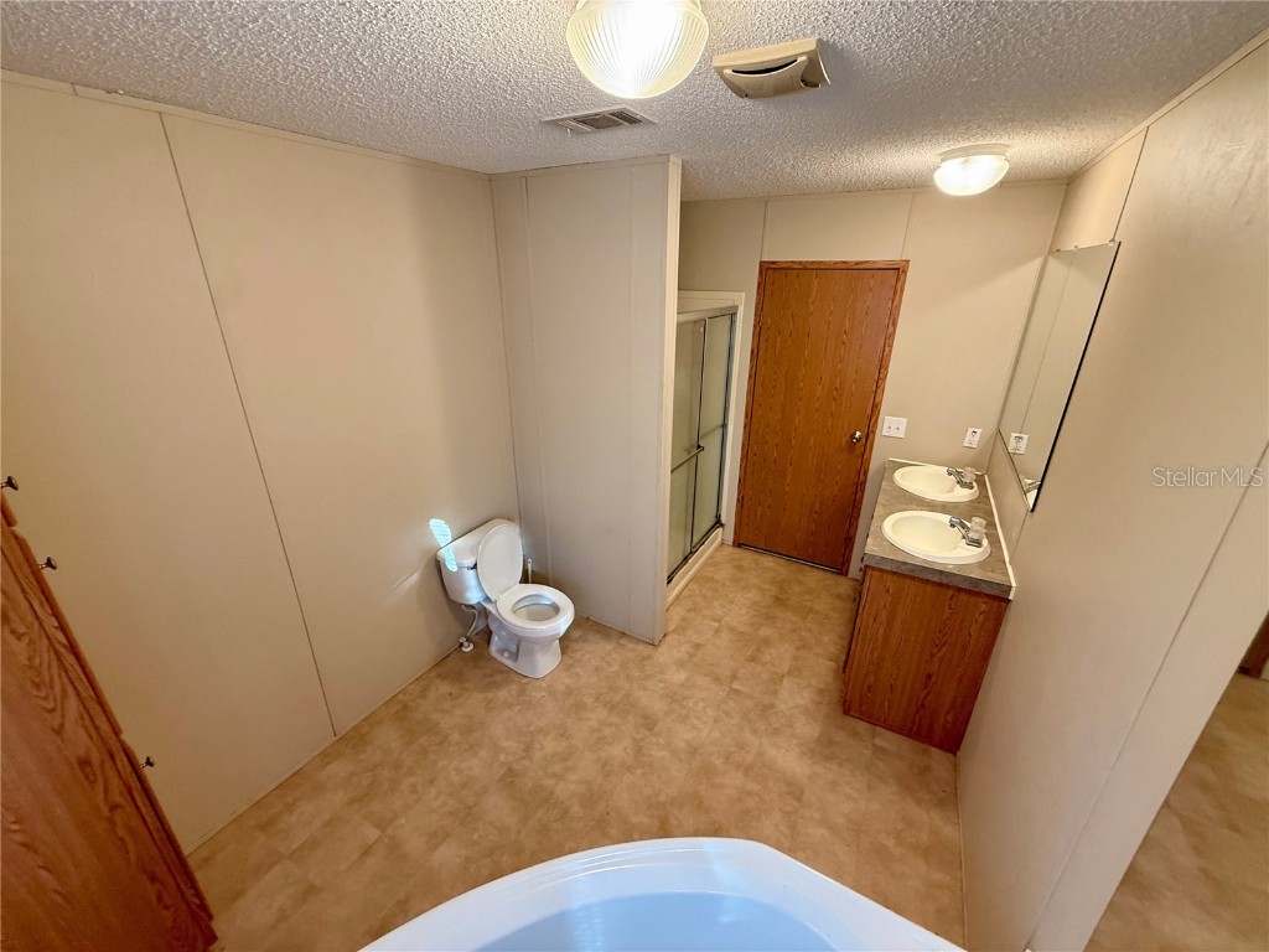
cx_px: 634
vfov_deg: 85.7
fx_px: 513
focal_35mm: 14
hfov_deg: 102.1
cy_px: 476
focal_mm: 2.22
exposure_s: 1/60
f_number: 2.2
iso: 250
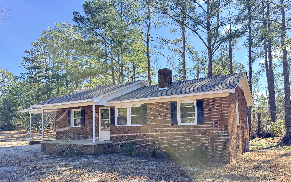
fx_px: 206
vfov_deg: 47.3
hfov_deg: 70.4
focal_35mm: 26
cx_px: 146
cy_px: 109
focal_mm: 6.76
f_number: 1.78
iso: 100
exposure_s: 1/563
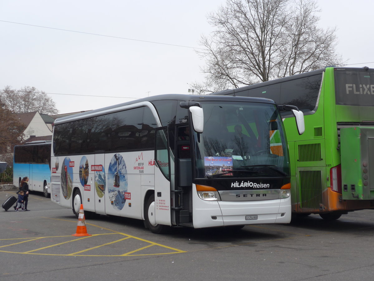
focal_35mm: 66
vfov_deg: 22.3
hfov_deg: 29.4
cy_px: 140
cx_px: 187
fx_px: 713
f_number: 3.9
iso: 80
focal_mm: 13.4
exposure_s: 1/160
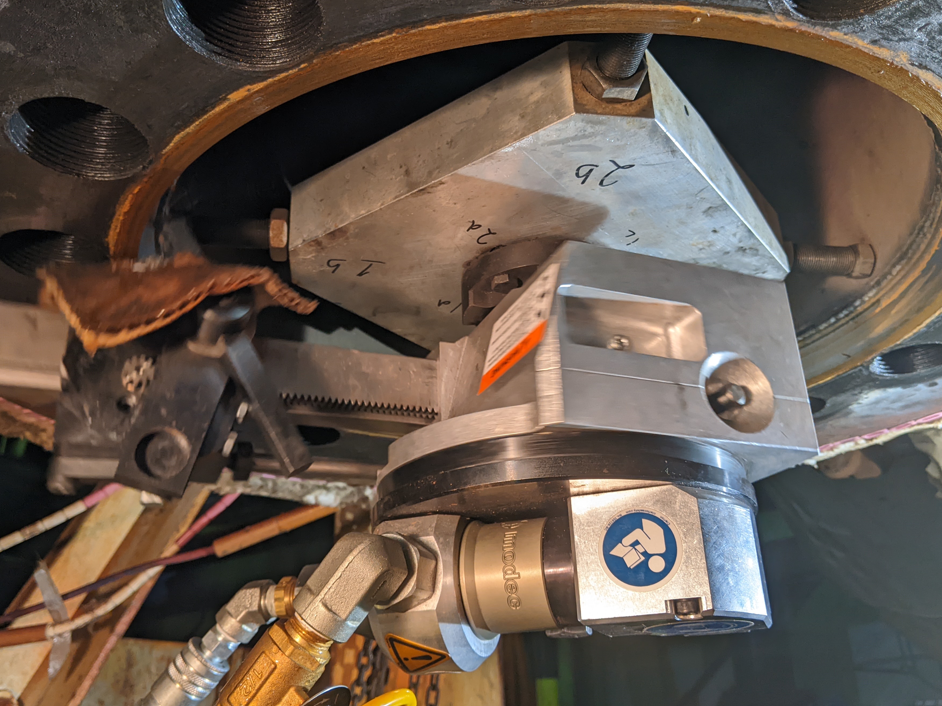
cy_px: 335
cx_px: 468
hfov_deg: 58.4
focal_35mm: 31
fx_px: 844
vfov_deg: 45.4
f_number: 1.8
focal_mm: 4.44
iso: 71
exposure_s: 1/40
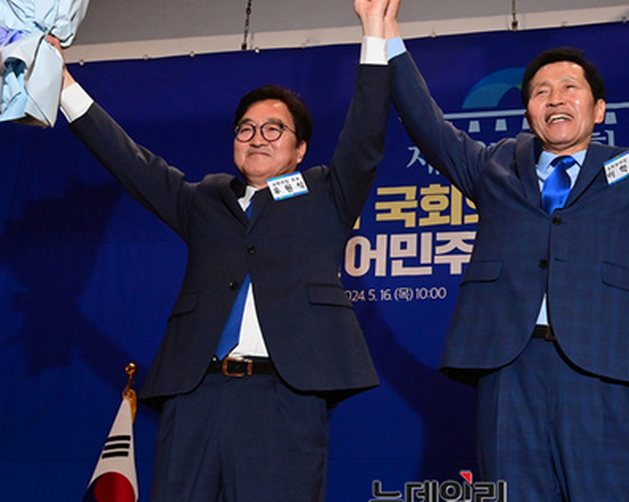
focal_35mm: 47
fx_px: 874
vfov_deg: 32.0
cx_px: 436
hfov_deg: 39.0
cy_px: 205
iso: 6400
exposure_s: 1/200
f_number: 8
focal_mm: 31
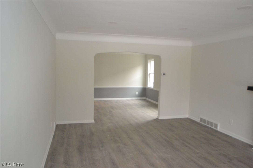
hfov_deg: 77.3
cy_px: 84
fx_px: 158
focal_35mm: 22
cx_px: 126
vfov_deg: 56.1
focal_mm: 15
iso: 2500
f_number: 5
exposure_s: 1/60
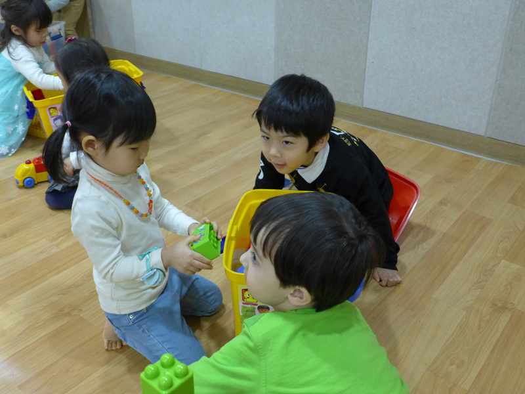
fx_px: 561
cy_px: 197
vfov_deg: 38.7
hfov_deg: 50.1
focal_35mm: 37
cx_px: 262
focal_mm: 7.3
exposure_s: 1/320
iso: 800
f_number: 1.7
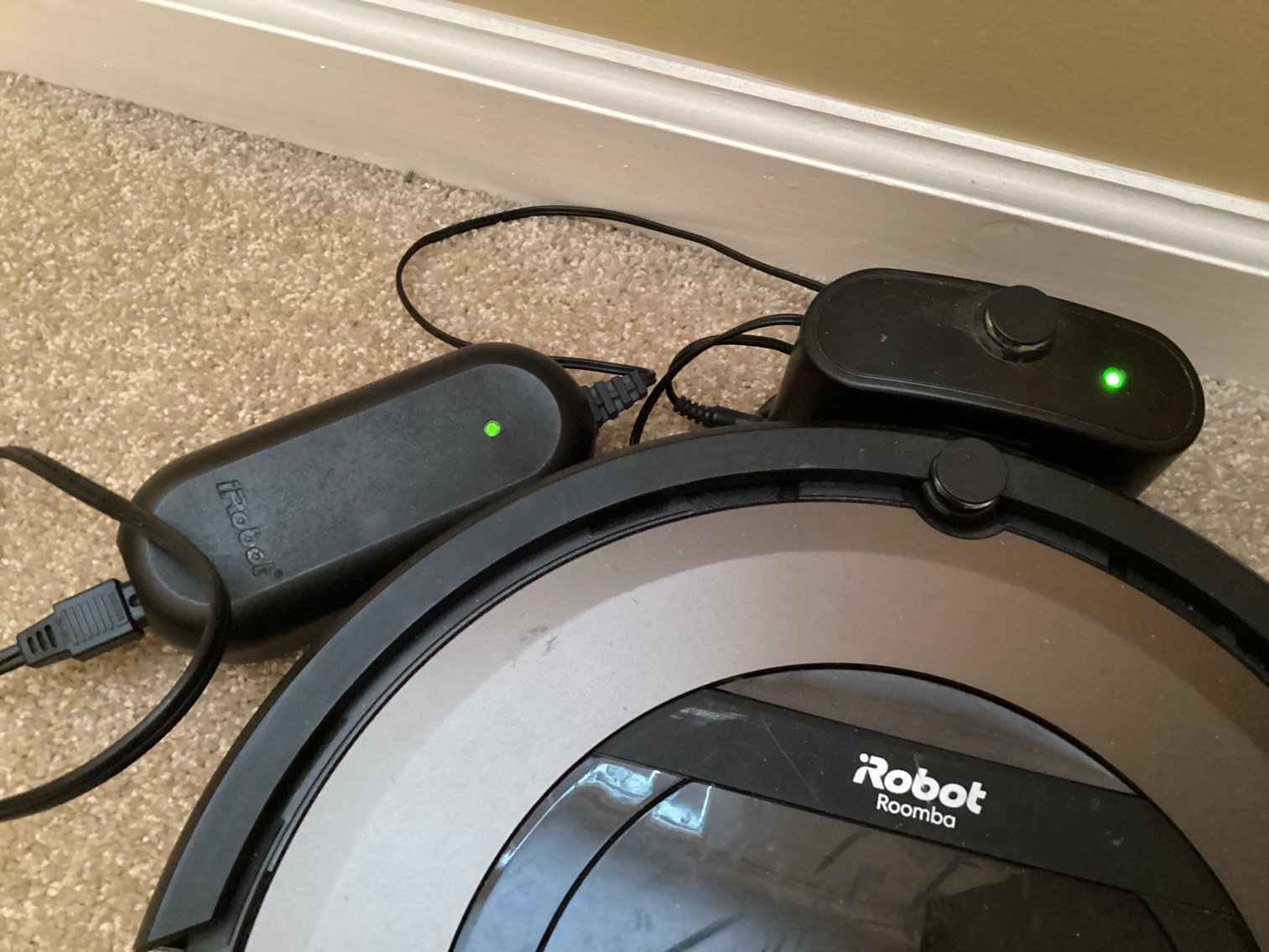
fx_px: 1137
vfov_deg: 45.4
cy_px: 476
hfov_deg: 58.3
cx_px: 634
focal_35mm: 31
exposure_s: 1/20
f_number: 2.4
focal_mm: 3.3
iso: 640
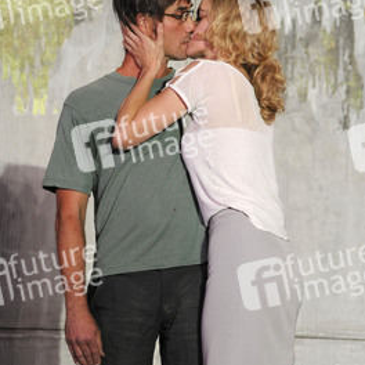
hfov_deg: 5.0
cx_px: 182
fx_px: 4151
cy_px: 209
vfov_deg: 5.0
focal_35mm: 348
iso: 3200
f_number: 7.1
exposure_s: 1/160
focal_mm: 270
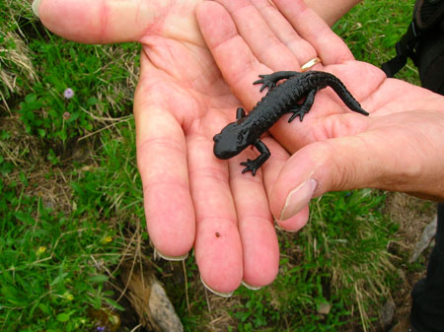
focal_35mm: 34
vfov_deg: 41.8
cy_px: 166
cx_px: 222
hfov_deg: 54.0
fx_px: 436
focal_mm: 5.7
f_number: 4.9
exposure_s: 1/74.7
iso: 50
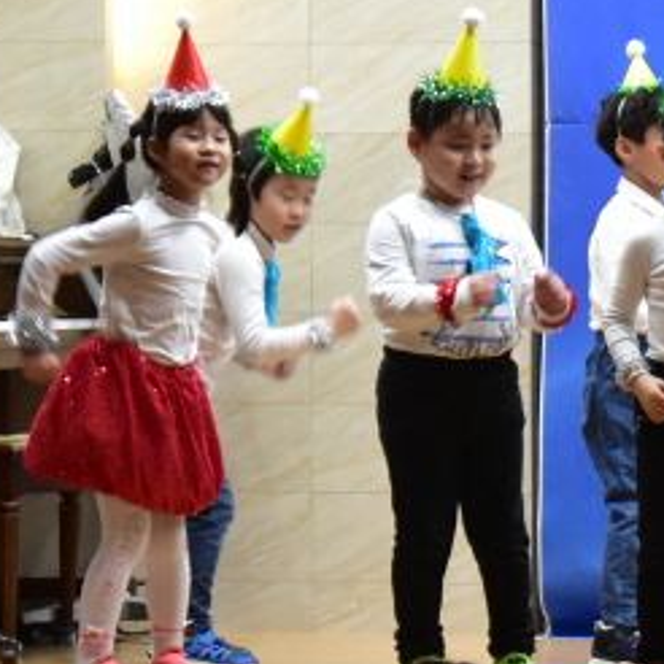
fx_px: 6142
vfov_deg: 6.2
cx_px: 910
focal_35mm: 283
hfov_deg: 6.1
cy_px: 385
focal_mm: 80
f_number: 7.1
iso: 4500
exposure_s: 1/100
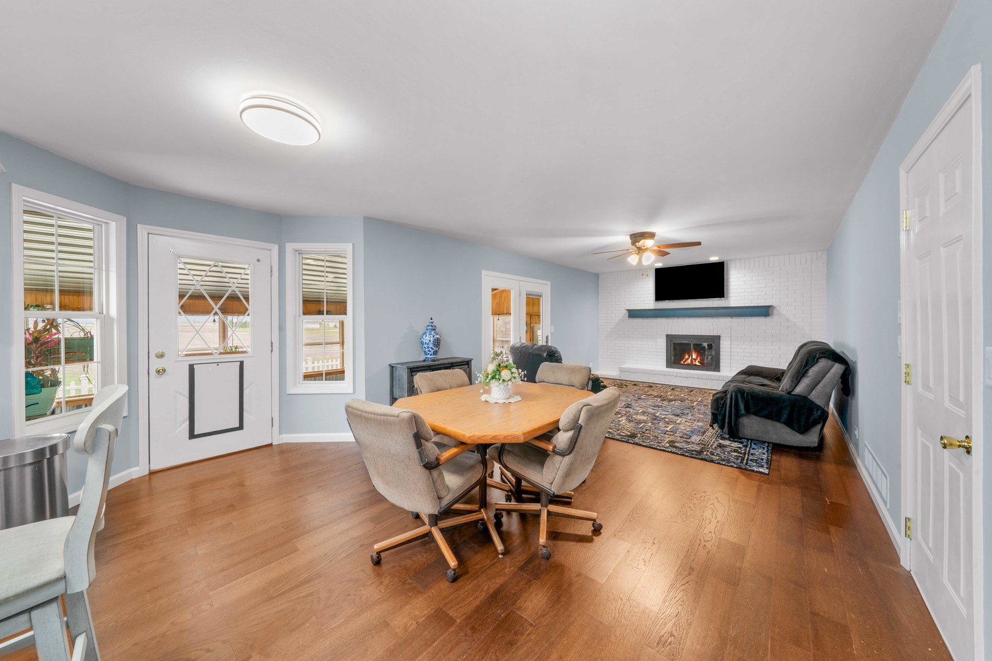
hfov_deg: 112.6
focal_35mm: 12
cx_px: 496
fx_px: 331
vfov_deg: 90.0
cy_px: 330
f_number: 11
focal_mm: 12
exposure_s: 1
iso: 250
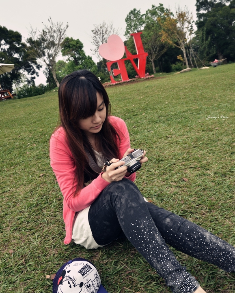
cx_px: 118
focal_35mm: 31
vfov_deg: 57.2
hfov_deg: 47.1
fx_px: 270
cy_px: 139
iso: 100
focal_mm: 18
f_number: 5.6
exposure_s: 1/125
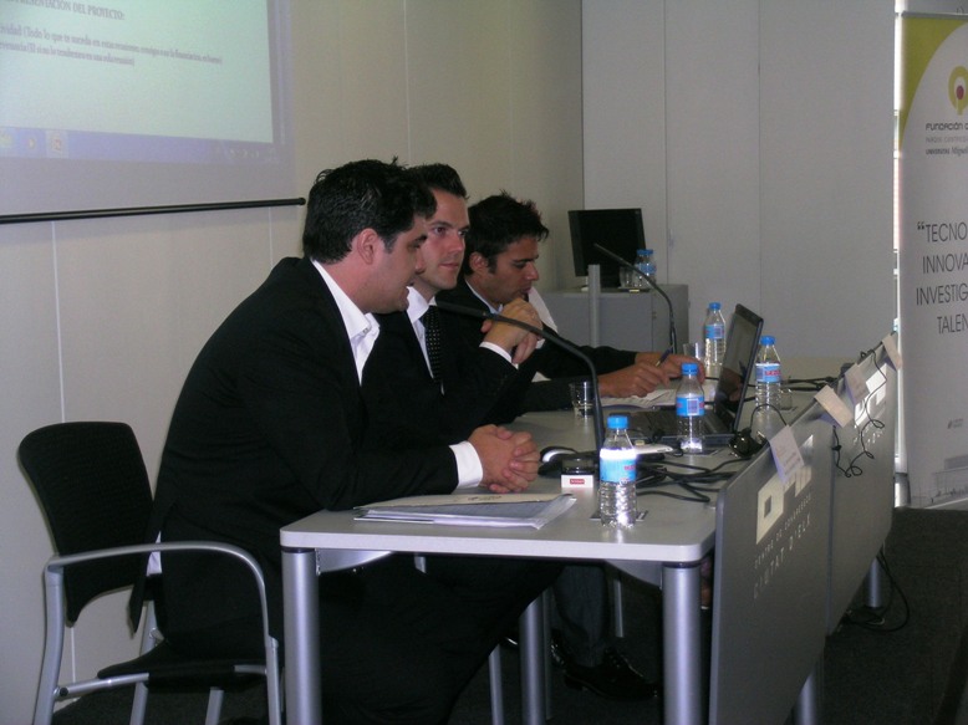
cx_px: 484
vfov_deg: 21.0
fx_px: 1957
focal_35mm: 70
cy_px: 362
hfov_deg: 27.8
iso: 94
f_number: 3.9
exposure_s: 1/121
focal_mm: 14.5
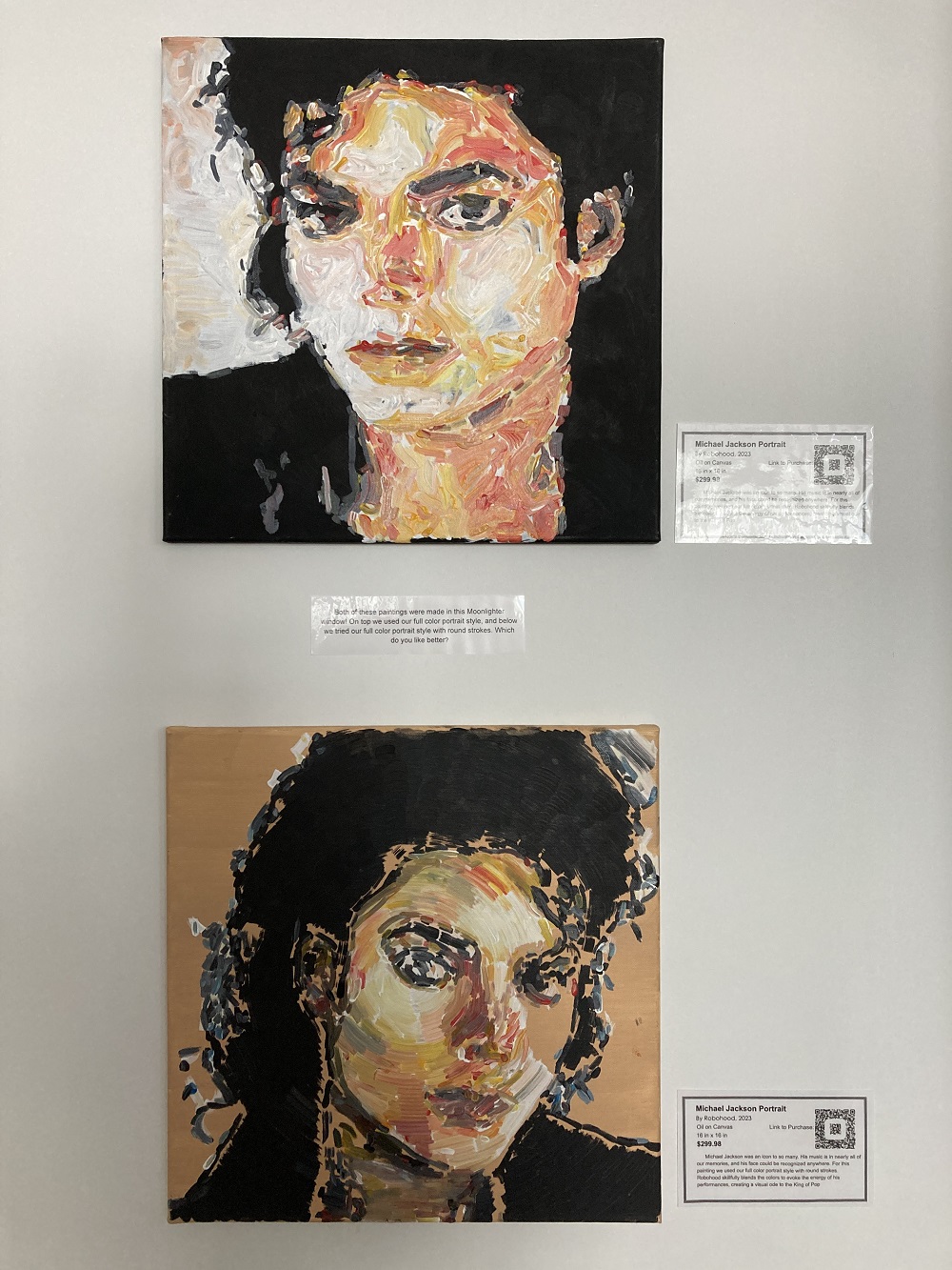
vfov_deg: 63.4
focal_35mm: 28
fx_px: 1027
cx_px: 476
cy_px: 635
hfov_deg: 49.8
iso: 125
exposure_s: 1/60
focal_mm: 3.99
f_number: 1.8
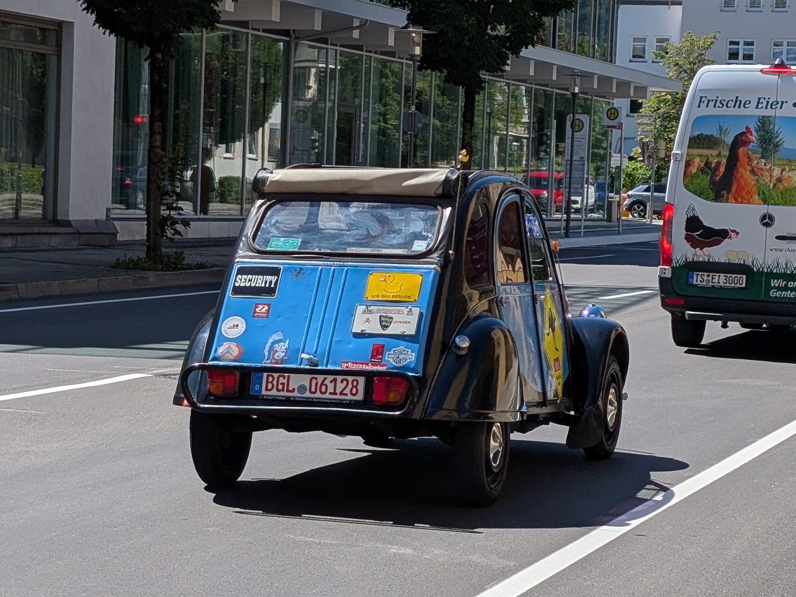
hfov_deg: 38.9
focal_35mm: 49
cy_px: 298
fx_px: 1127
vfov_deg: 29.7
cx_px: 398
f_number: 1.68
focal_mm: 6.9
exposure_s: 1/1323
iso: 19
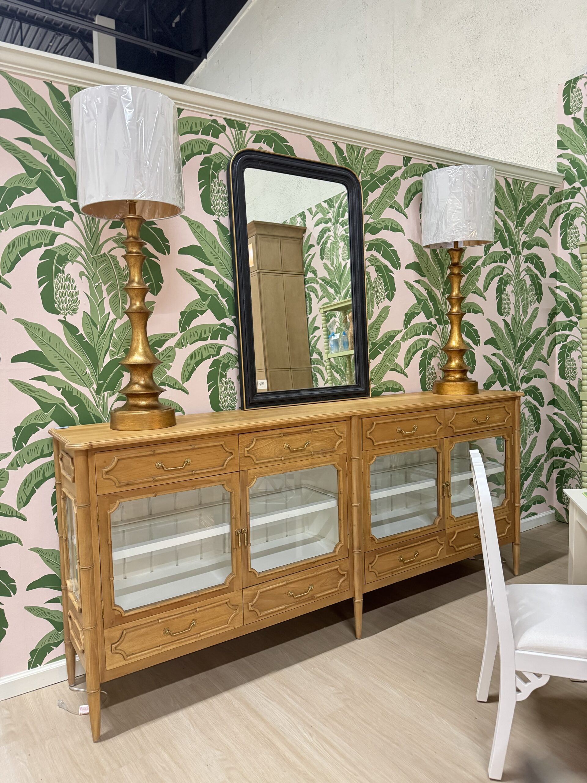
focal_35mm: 24
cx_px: 294
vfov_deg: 71.6
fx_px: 543
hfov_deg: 56.8
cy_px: 392
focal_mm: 6.76
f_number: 1.78
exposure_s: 1/60
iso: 640
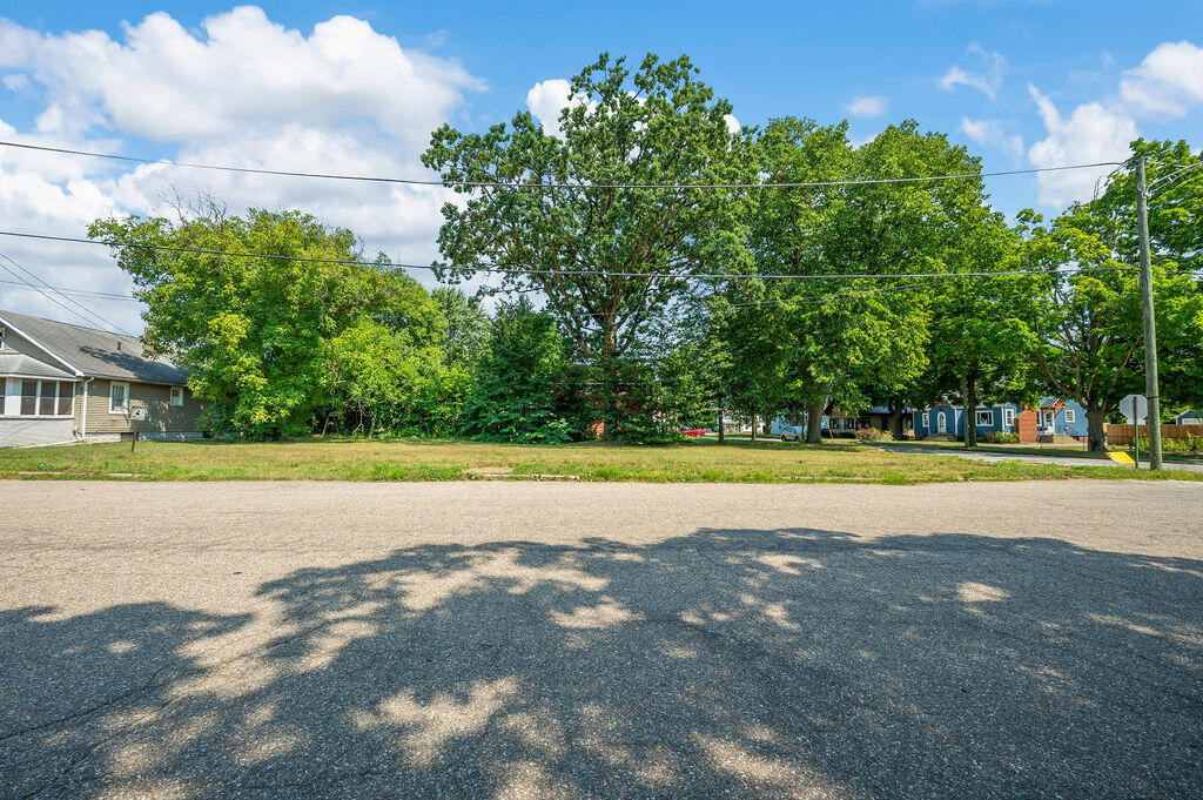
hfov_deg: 104.3
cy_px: 400
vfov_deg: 81.1
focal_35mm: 14
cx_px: 602
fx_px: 467
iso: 250
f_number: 10
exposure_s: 1/100
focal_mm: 14
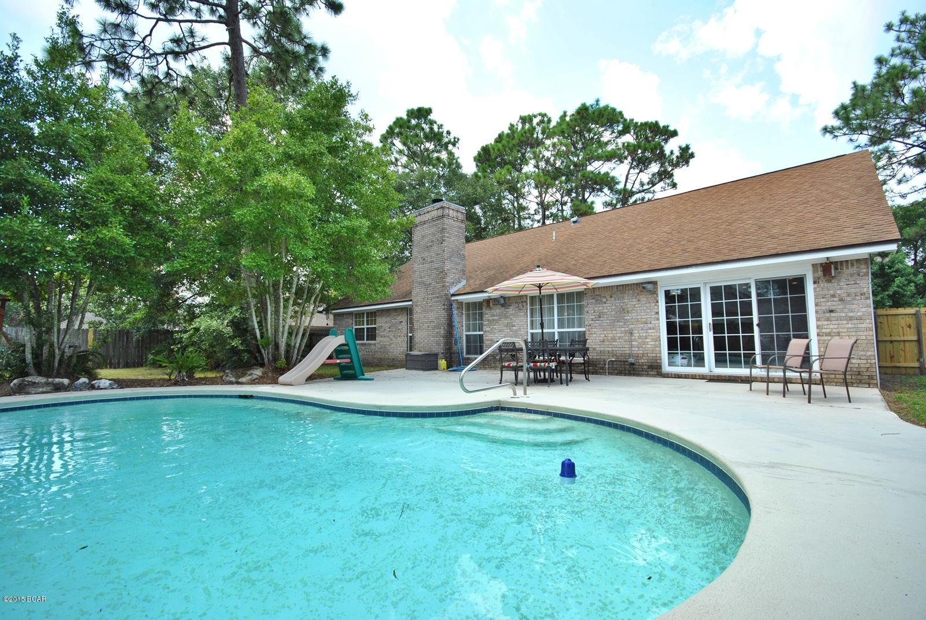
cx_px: 463
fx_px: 386
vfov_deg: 77.5
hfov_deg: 100.3
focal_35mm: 15
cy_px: 310
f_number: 6.3
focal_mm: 10
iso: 200
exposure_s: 1/200
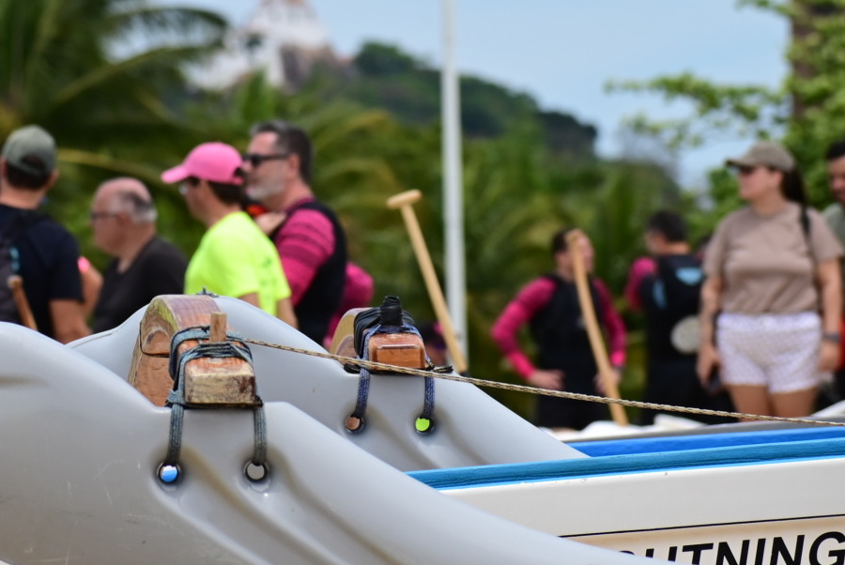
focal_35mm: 447
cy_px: 169
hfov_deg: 4.6
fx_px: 10502
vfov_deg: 3.1
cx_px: 144
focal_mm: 175
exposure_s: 1/1250
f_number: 9
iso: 320
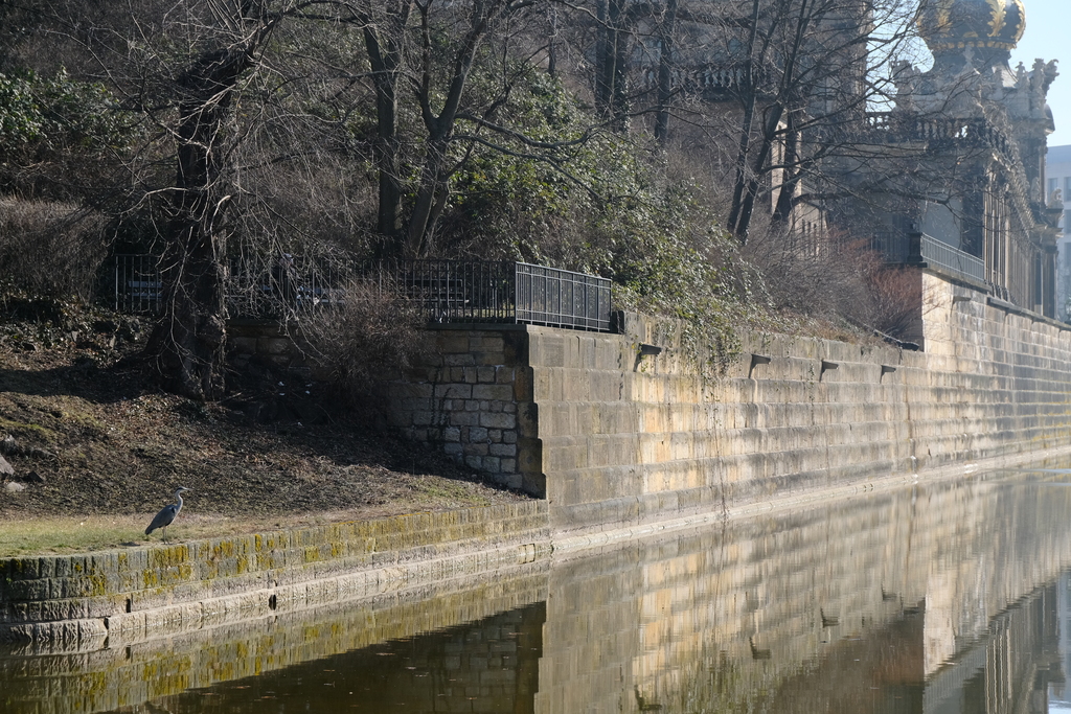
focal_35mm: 105
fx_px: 3124
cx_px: 536
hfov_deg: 19.5
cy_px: 357
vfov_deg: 13.0
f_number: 5.6
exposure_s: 1/750
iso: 320
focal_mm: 70
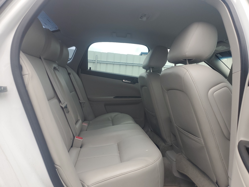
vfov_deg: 53.1
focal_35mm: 26
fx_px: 187
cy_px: 94
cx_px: 124
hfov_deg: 67.3
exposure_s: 1/345
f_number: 1.5
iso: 50
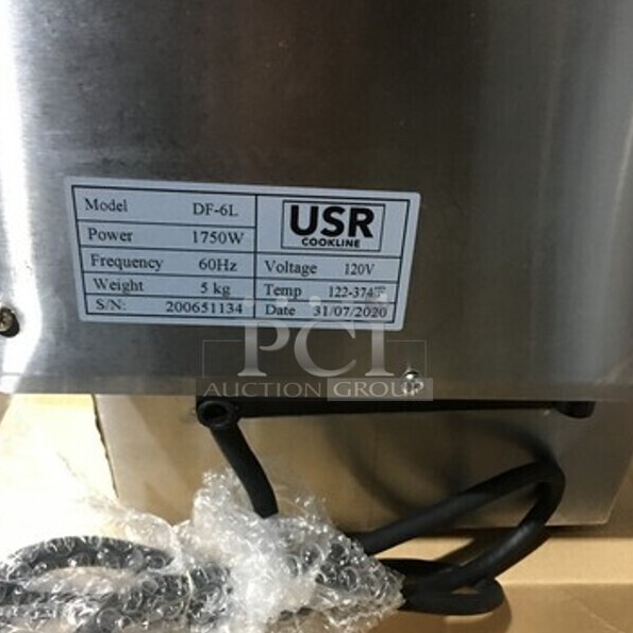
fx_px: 724
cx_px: 315
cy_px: 345
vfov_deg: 47.2
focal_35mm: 35
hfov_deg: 47.2
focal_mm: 4.15
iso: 64
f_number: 2.2
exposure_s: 1/4
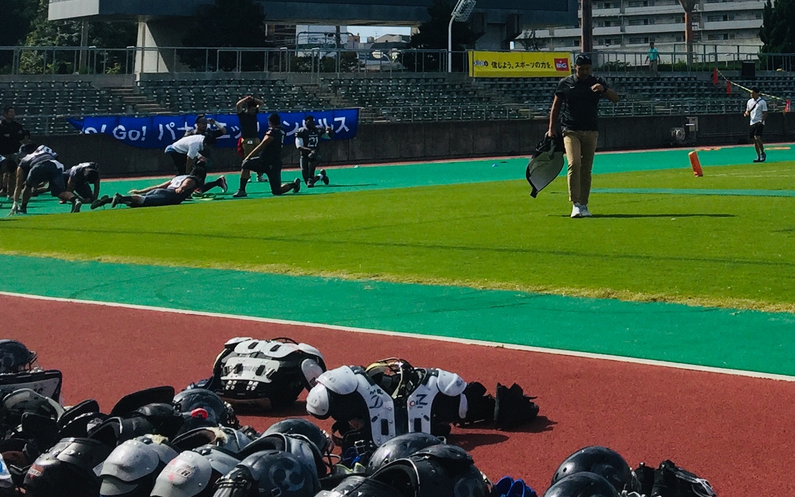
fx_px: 1603
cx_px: 711
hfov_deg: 26.9
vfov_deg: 16.6
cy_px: -149
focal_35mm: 74
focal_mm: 4.15
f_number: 2.2
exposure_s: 1/2825
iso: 32
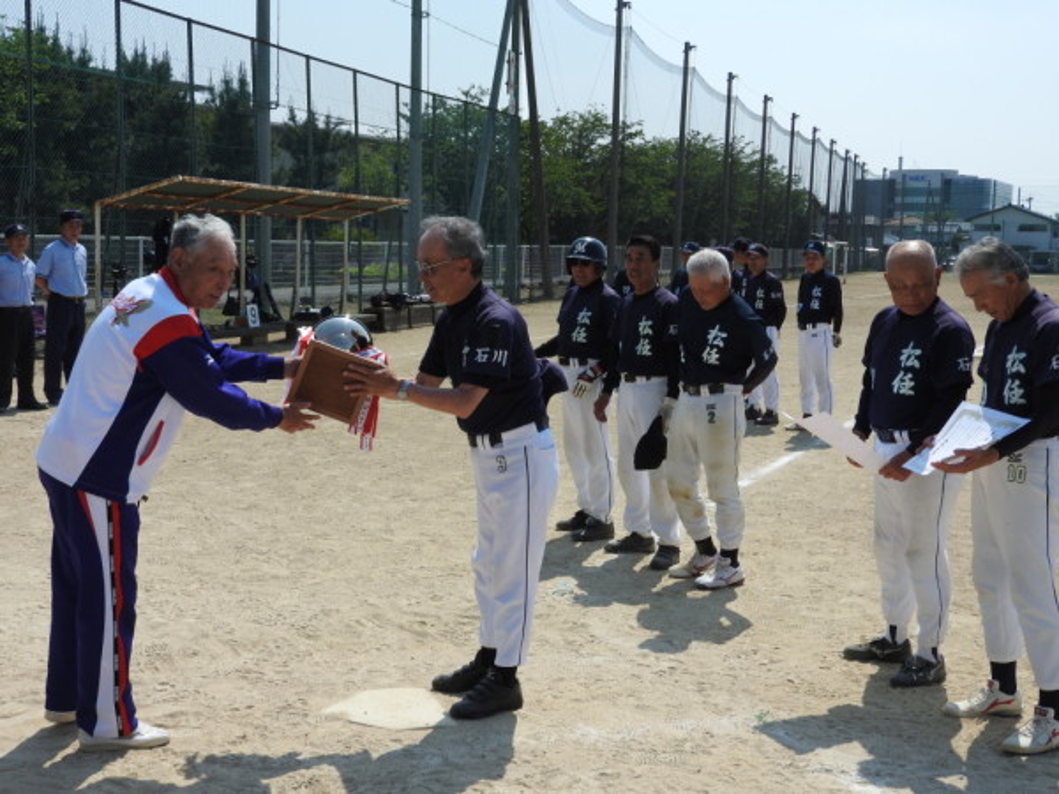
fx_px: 1377
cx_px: 530
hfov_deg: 42.1
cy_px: 397
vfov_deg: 32.2
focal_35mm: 45
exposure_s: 1/1600
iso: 100
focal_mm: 8.1
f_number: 4
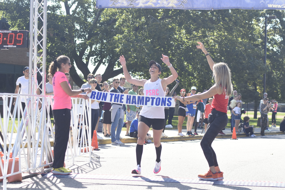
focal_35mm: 105
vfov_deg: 13.0
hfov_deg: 19.5
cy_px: 95
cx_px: 142
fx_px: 831
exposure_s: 1/640
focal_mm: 70
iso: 400
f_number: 6.3
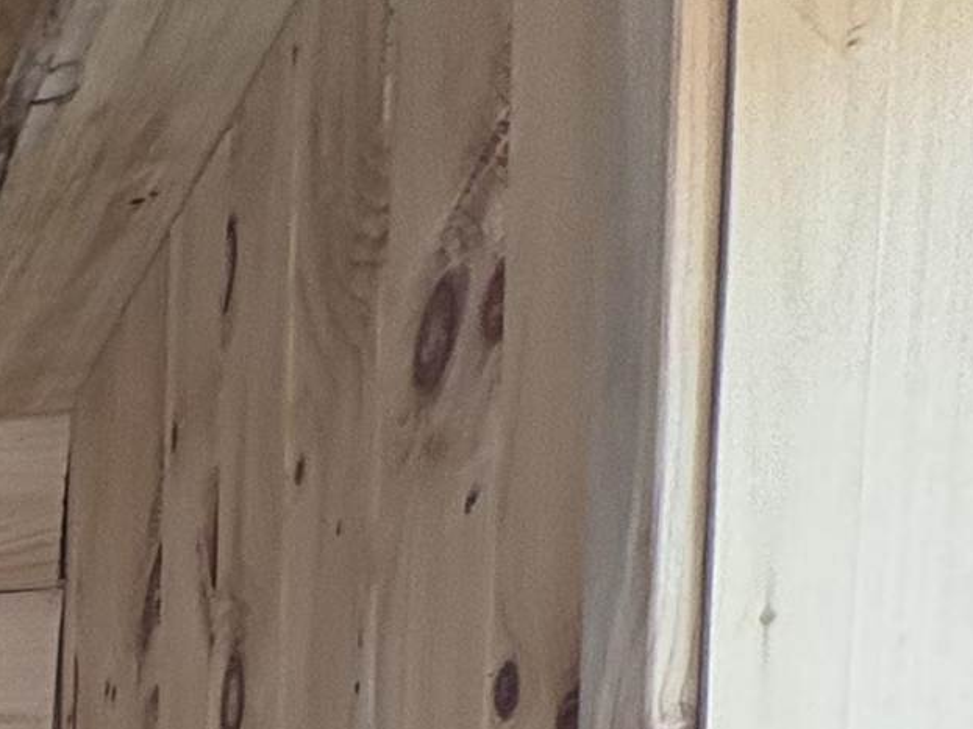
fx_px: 1939
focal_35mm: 69
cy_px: 1314
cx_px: -1179
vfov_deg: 17.3
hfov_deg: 16.7
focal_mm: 2.22
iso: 250
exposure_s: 1/79
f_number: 2.2
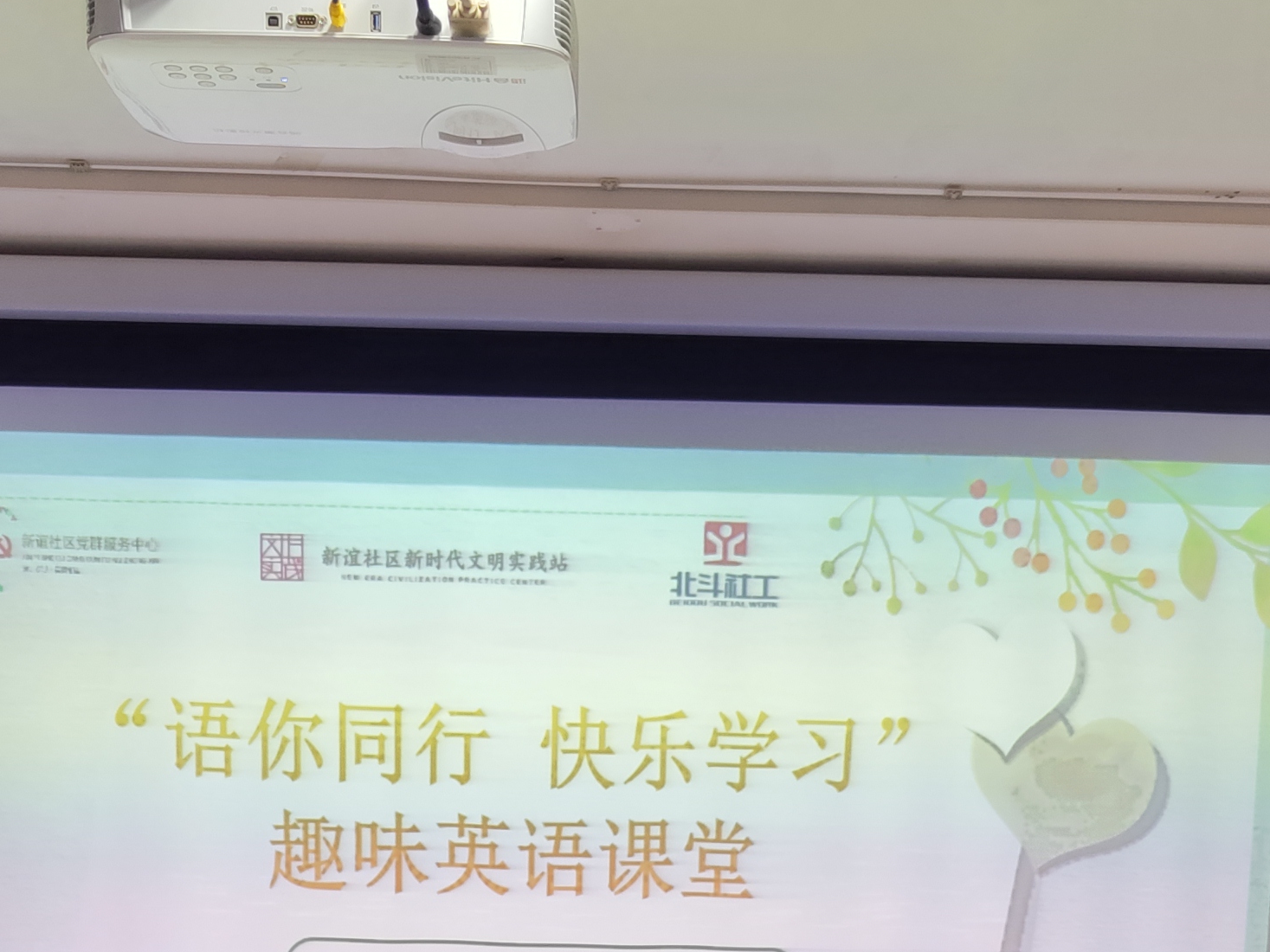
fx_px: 2458
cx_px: 703
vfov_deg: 19.9
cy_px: 1277
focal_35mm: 67
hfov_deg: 29.0
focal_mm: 5.59
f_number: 1.88
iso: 86
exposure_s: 1/100
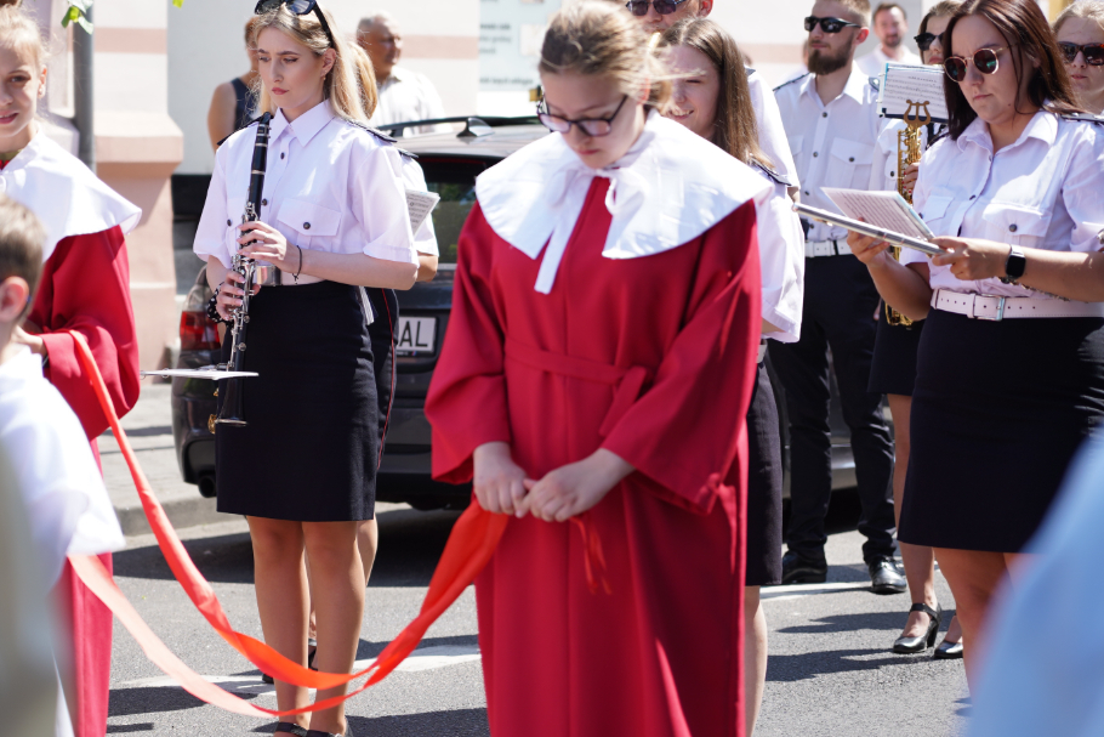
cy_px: 311
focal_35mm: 150
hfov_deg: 13.7
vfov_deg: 9.2
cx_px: 421
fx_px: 4600
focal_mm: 105
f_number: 4
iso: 100
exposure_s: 1/320
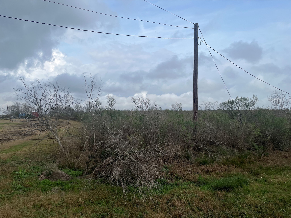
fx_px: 219
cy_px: 109
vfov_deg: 53.1
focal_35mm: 26
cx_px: 146
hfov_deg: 67.3
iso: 50
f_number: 1.6
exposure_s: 1/4484
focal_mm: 5.1
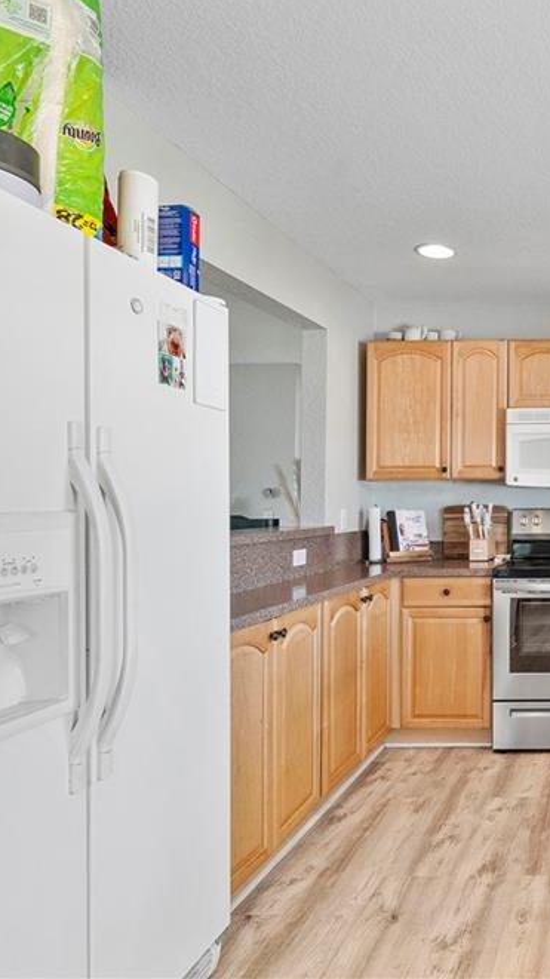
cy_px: 475
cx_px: 614
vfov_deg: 71.9
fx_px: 674
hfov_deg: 36.9
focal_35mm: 26
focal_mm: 16
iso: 500
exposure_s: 1/60
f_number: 8
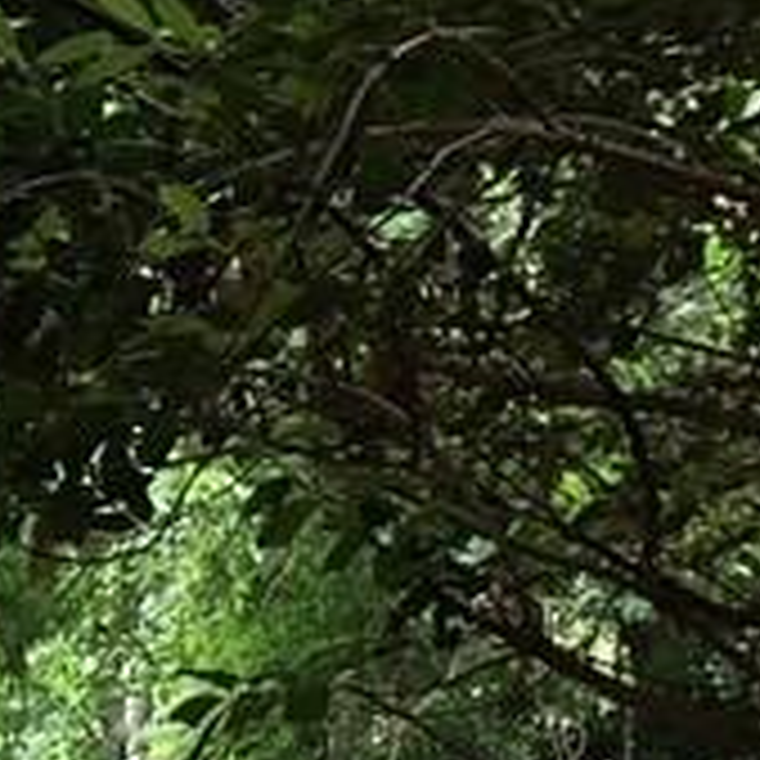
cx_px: -355
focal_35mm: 97
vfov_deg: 17.0
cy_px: 962
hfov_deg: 16.5
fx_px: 2409
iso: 25
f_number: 2.2
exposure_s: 1/60
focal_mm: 4.15
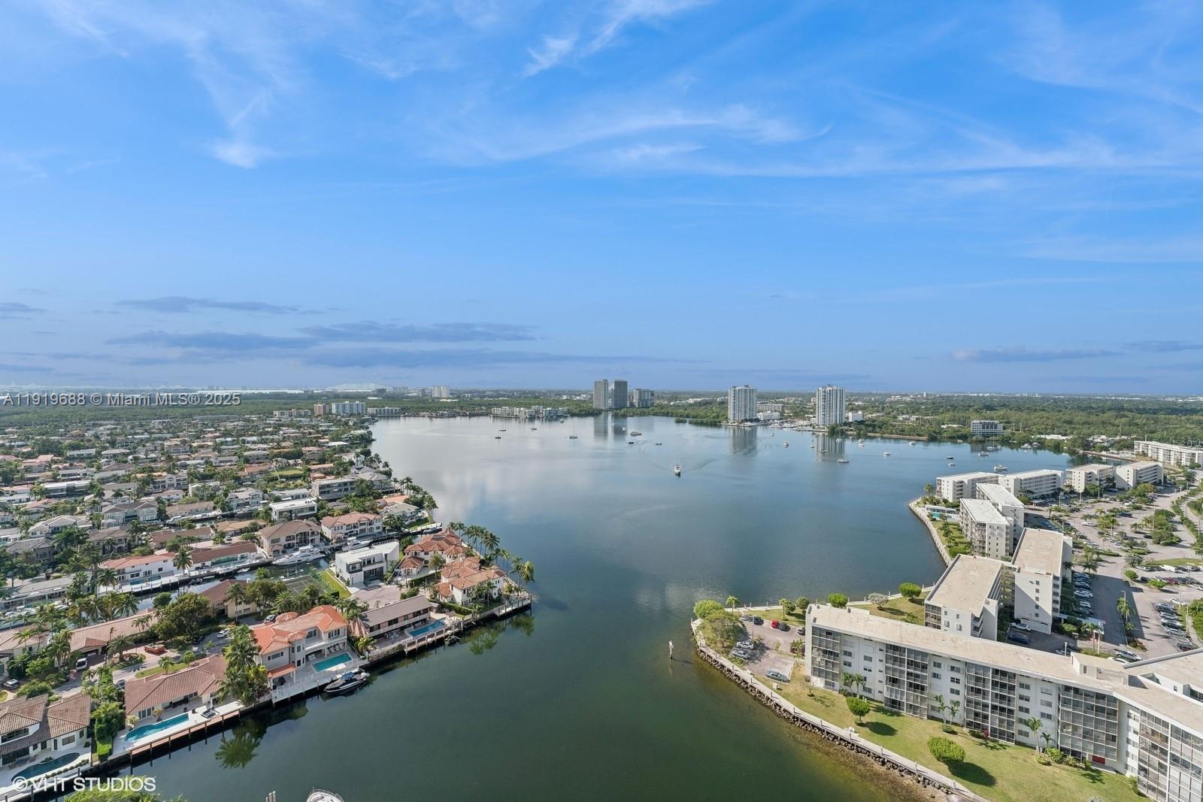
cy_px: 401
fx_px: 468
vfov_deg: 81.2
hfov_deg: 104.2
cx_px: 602
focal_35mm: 14
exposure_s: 1/800
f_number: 9
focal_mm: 14
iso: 250
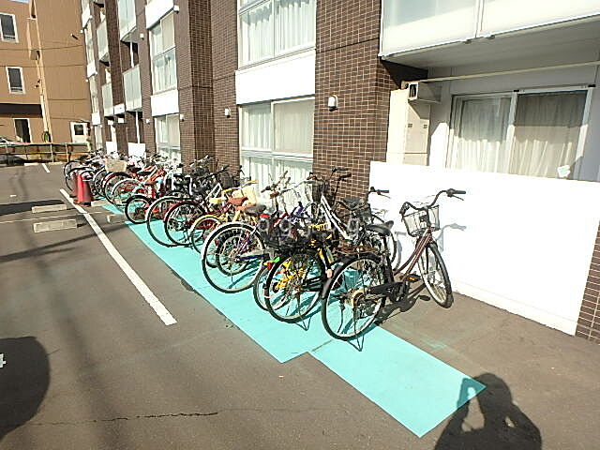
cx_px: 300
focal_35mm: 21
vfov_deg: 63.4
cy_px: 225
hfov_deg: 79.0
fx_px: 364
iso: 125
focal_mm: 3.7
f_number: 3.5
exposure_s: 1/1000
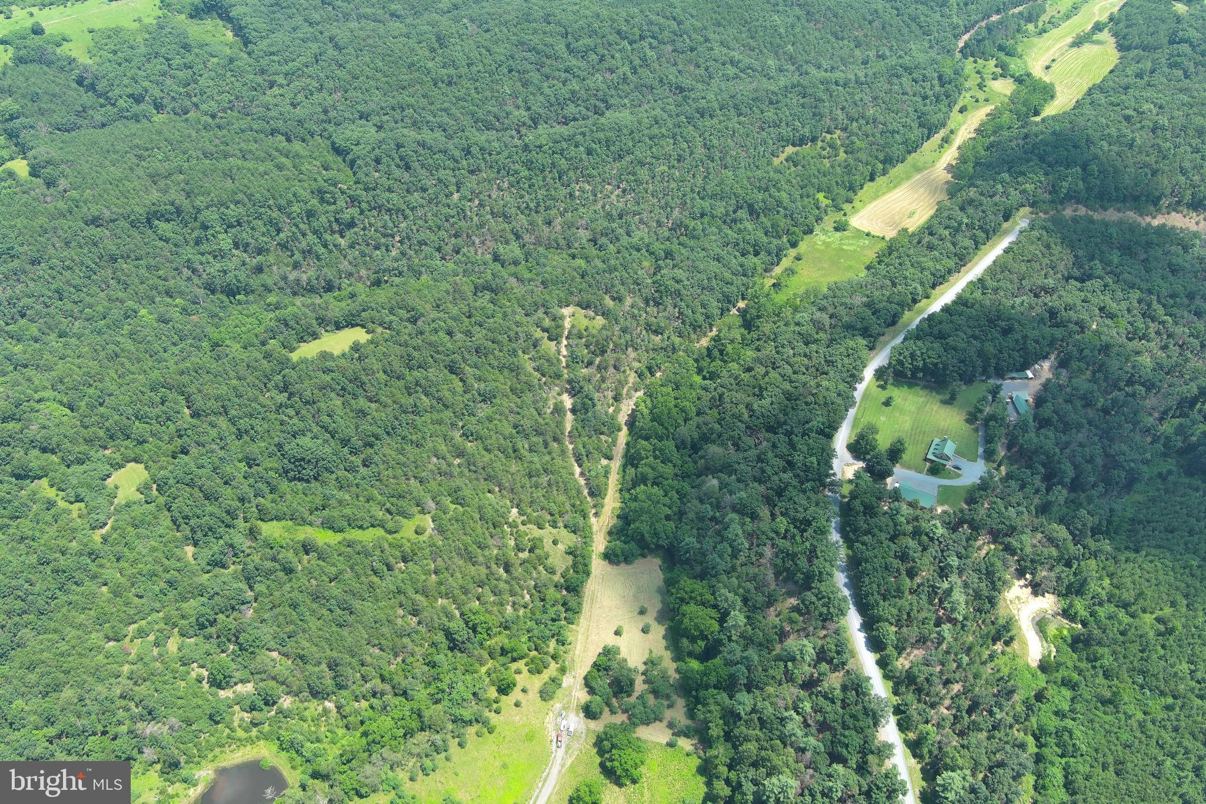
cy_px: 402
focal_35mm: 29
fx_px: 971
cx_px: 603
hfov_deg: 63.7
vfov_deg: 45.0
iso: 100
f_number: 2.8
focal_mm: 10.57
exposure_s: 1/403
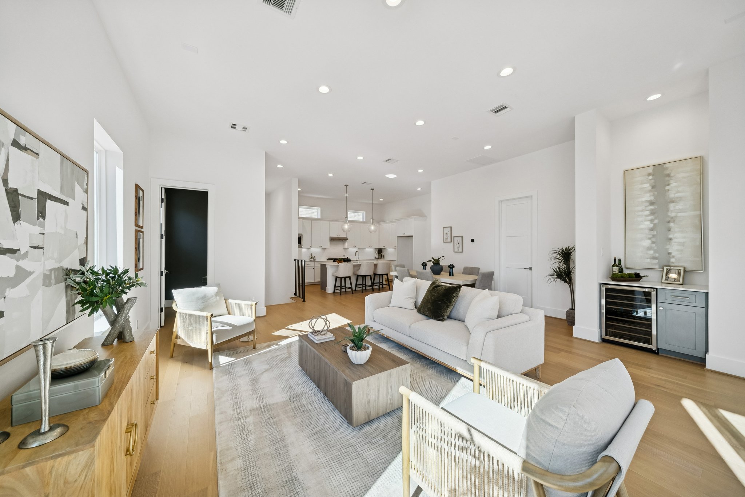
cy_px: 248
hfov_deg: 112.6
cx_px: 372
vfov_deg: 90.0
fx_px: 248
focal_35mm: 12
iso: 640
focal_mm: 12
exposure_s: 1/250
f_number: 8
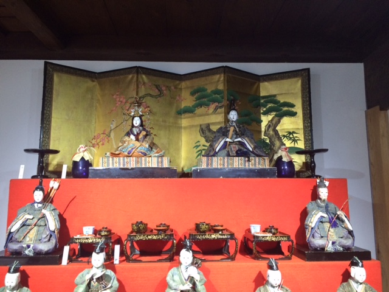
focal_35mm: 29
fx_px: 326
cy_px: 146
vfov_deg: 48.2
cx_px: 194
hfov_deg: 61.7
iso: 160
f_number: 2.2
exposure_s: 1/33
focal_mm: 4.15
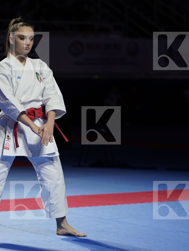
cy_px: 125
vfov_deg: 12.3
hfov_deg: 9.2
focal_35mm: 161
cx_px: 30
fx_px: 1172
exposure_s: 1/500
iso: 400
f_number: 2.8
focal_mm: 111
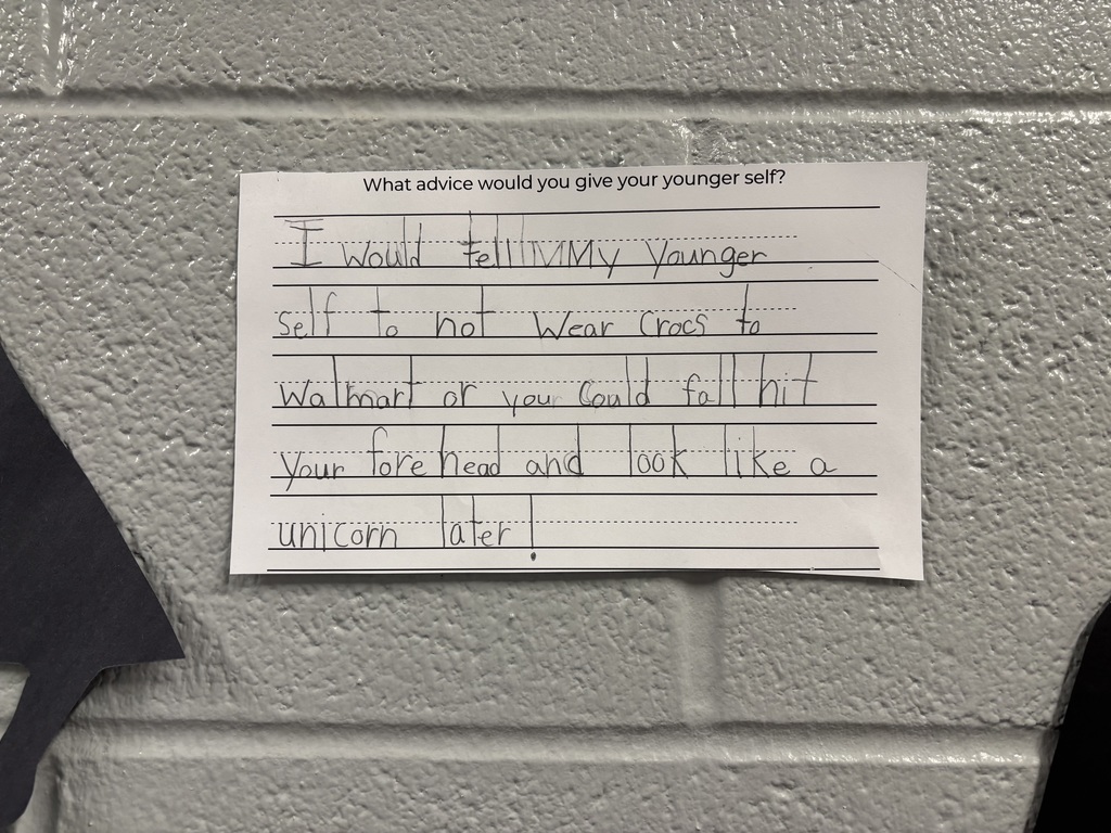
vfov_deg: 53.1
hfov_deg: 67.3
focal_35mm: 26
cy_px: 416
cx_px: 556
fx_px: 834
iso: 100
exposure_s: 1/60
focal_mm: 5.96
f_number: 1.6
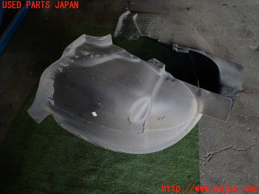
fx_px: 187
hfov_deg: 69.4
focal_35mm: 25
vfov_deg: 54.9
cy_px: 97
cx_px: 130
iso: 160
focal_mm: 4.5
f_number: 2
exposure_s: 1/60
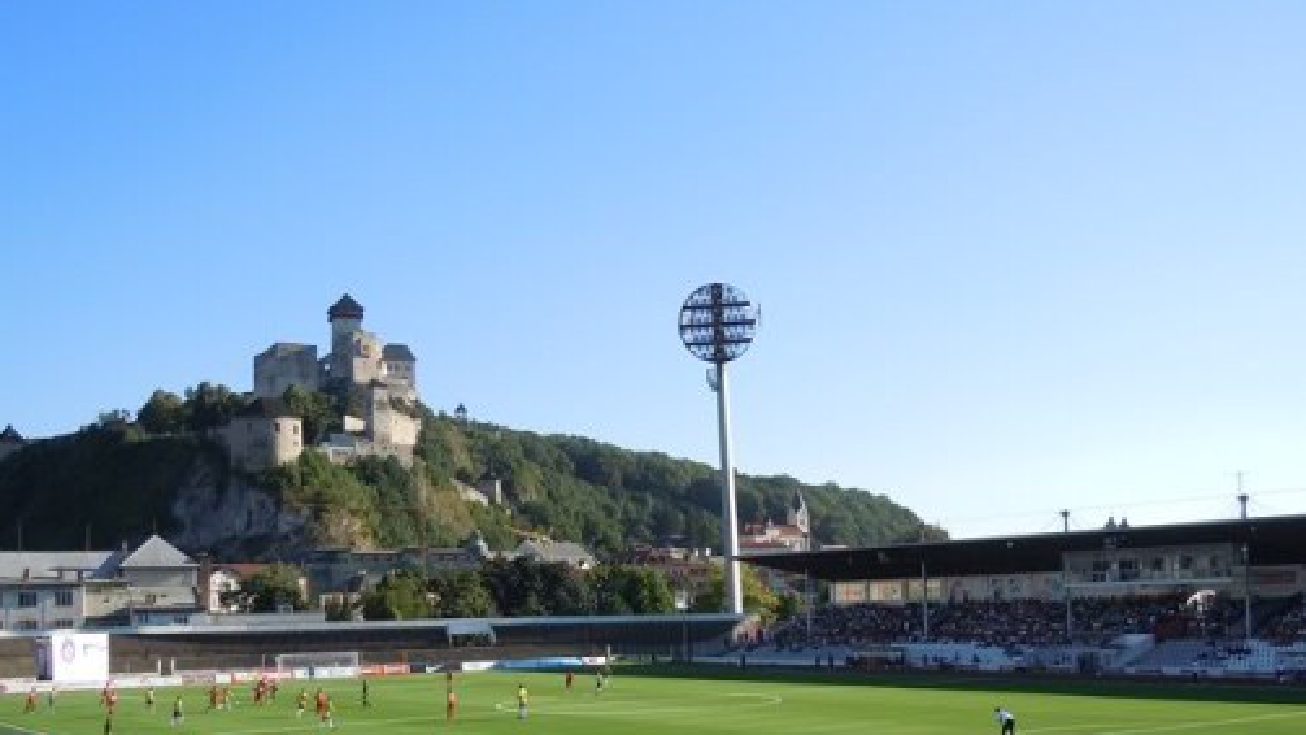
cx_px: 667
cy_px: 571
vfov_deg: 29.8
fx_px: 1351
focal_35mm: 39
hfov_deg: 51.6
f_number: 3.5
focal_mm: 5.4
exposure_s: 1/640
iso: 100
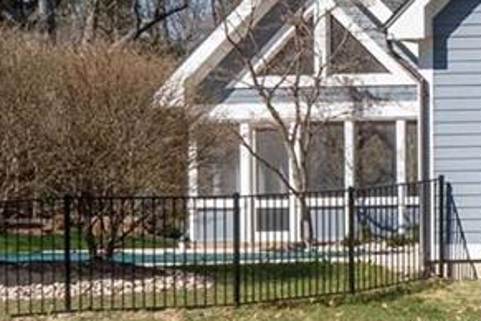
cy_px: 116
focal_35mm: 198
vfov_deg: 6.9
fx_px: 2645
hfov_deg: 9.4
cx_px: 1114
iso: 400
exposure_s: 1/1000
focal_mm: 18
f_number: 8
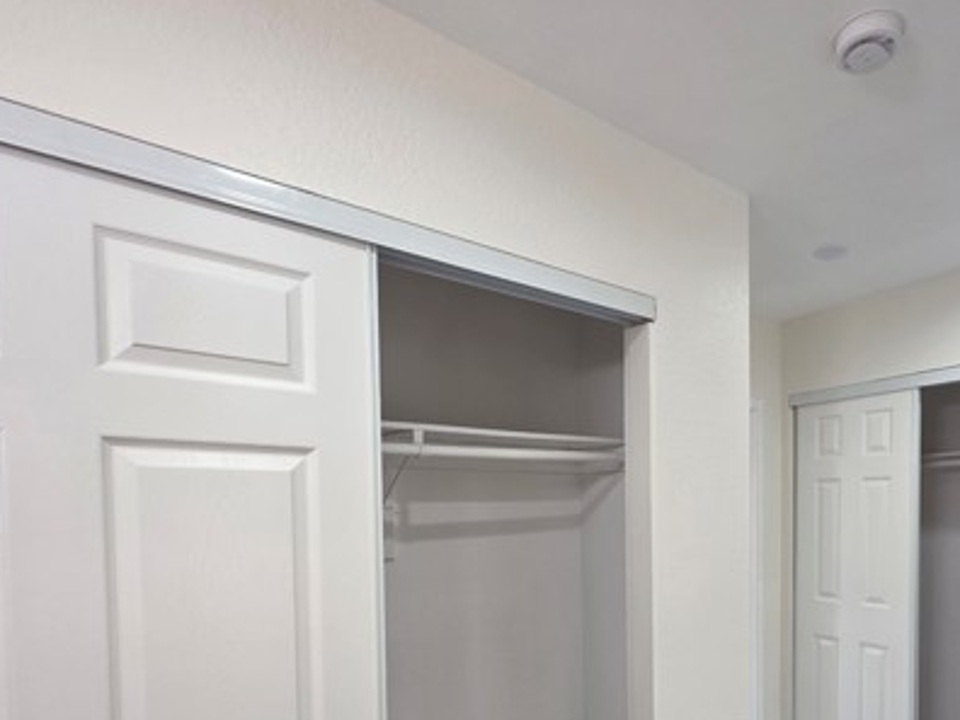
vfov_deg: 60.3
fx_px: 582
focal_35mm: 21
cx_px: 633
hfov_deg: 76.7
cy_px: 533
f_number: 1.9
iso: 125
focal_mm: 2.2
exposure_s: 1/120
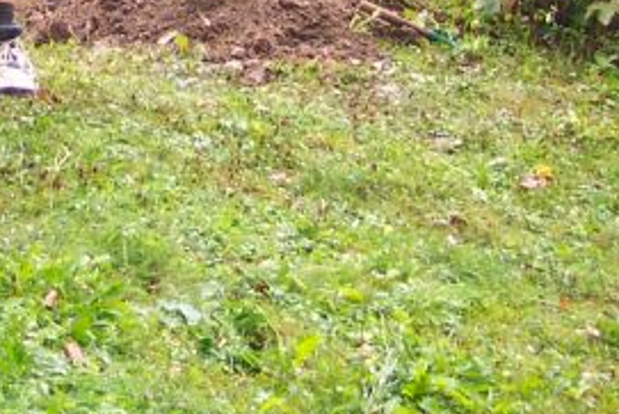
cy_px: -258
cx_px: 16
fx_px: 2168
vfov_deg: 10.4
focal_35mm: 126
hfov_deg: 16.0
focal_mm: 8
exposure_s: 1/60
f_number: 2.8
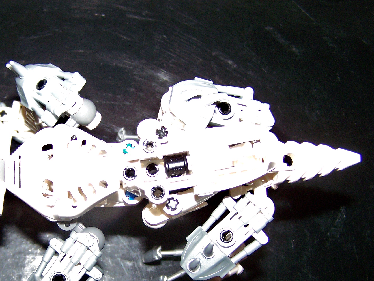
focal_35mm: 52
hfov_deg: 36.4
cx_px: 126
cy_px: 183
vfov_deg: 27.9
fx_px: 562
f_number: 2.8
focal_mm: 6.3
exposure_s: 1/60
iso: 160
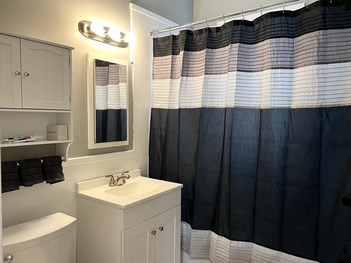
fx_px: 264
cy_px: 132
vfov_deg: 53.1
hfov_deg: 67.3
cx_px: 176
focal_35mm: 26
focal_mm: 5.7
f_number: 1.5
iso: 100
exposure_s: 1/60
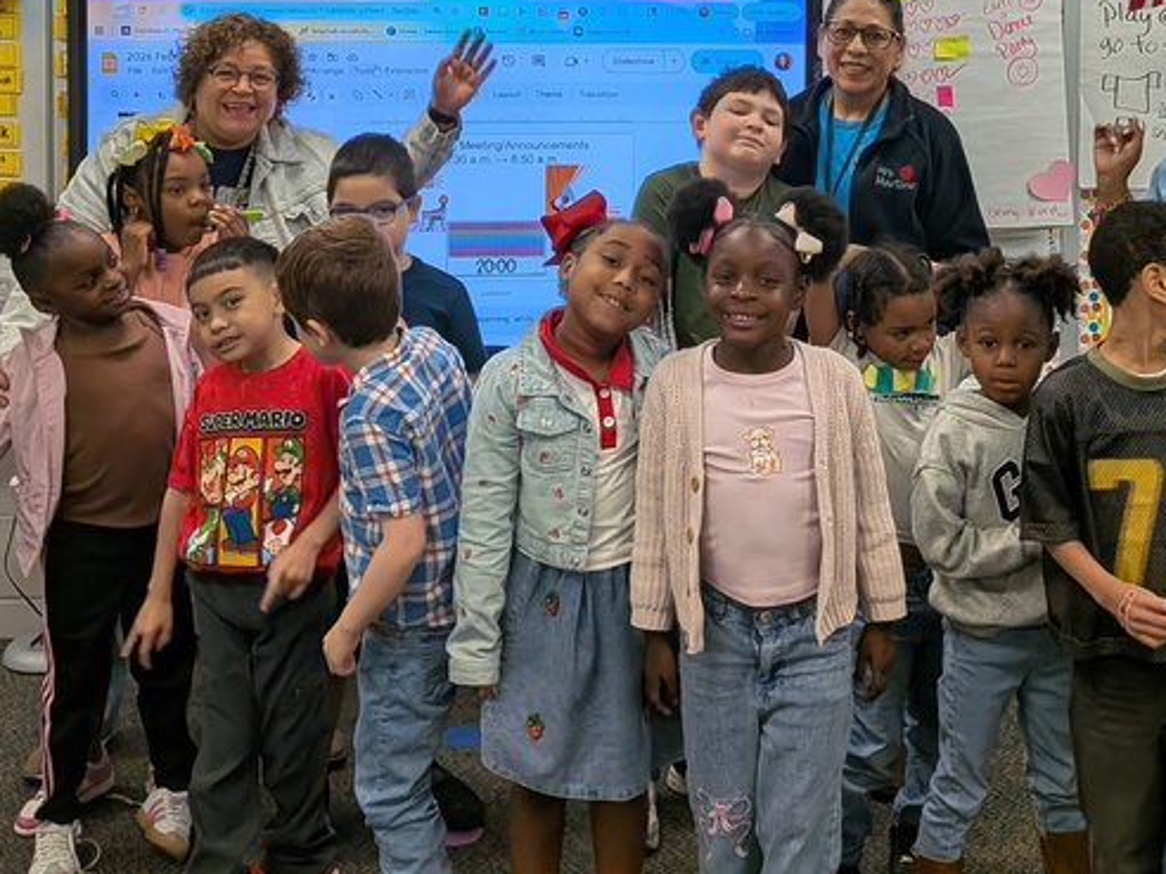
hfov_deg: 37.9
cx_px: 735
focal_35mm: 50
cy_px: 7
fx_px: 1684
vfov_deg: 27.5
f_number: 1.7
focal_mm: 4.53
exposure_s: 1/120
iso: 62
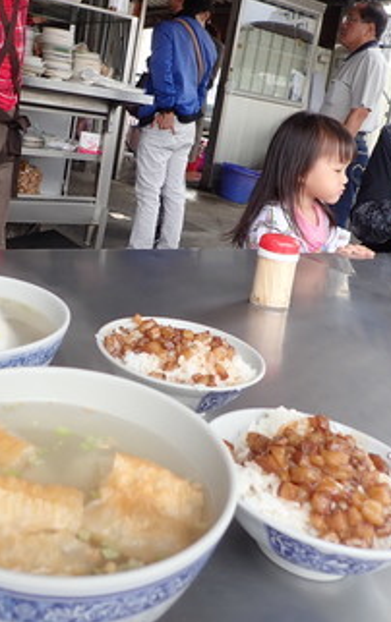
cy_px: 191
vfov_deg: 51.4
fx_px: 629
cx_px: 126
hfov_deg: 34.2
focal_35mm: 37
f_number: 2.8
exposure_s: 1/160
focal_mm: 4.5
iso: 100
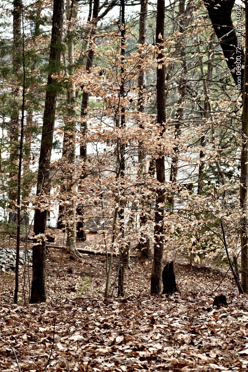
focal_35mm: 108
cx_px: 124
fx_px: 1117
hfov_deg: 12.7
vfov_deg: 18.9
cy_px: 186
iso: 400
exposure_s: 1/400
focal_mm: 72
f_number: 5
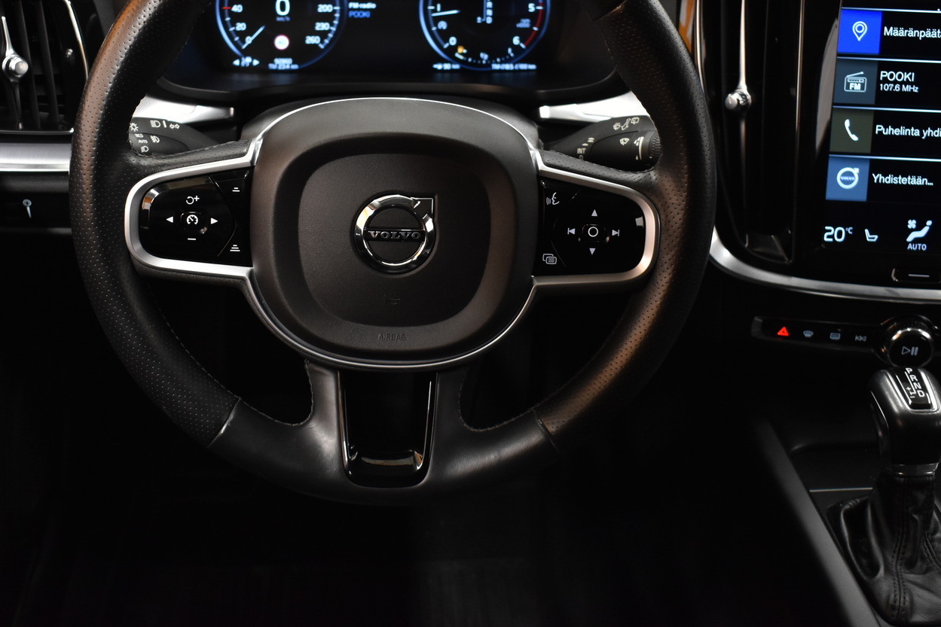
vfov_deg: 27.6
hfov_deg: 40.5
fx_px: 1272
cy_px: 227
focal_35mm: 49
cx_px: 396
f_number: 4
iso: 1400
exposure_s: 1/40
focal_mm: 25
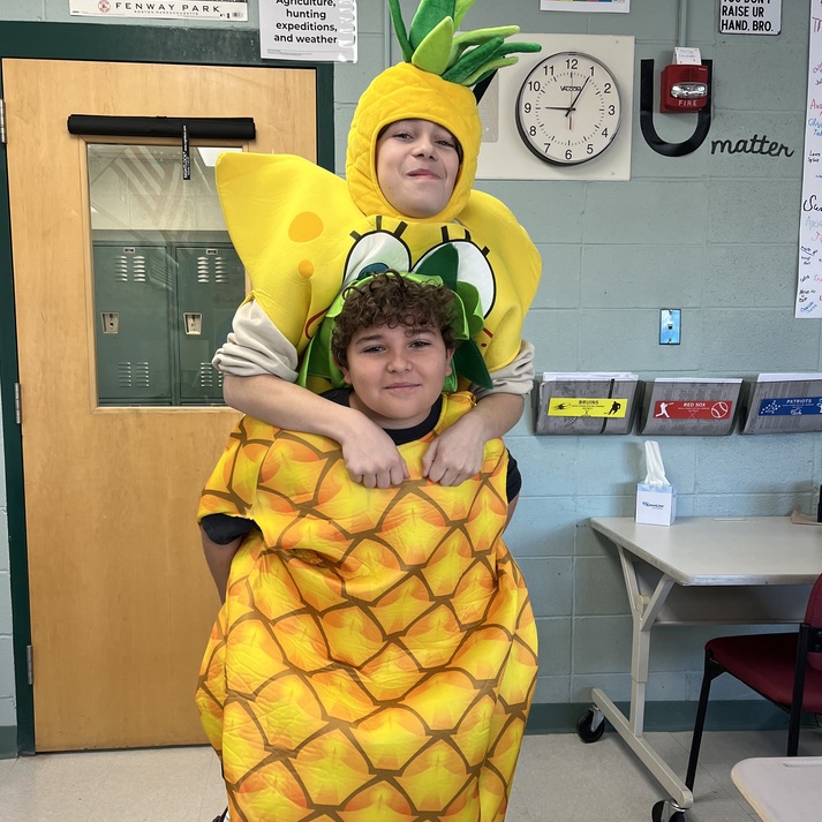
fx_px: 887
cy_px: 458
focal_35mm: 33
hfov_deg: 49.7
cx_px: 387
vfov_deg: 49.6
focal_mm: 5.1
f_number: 1.6
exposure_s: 1/116
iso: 125
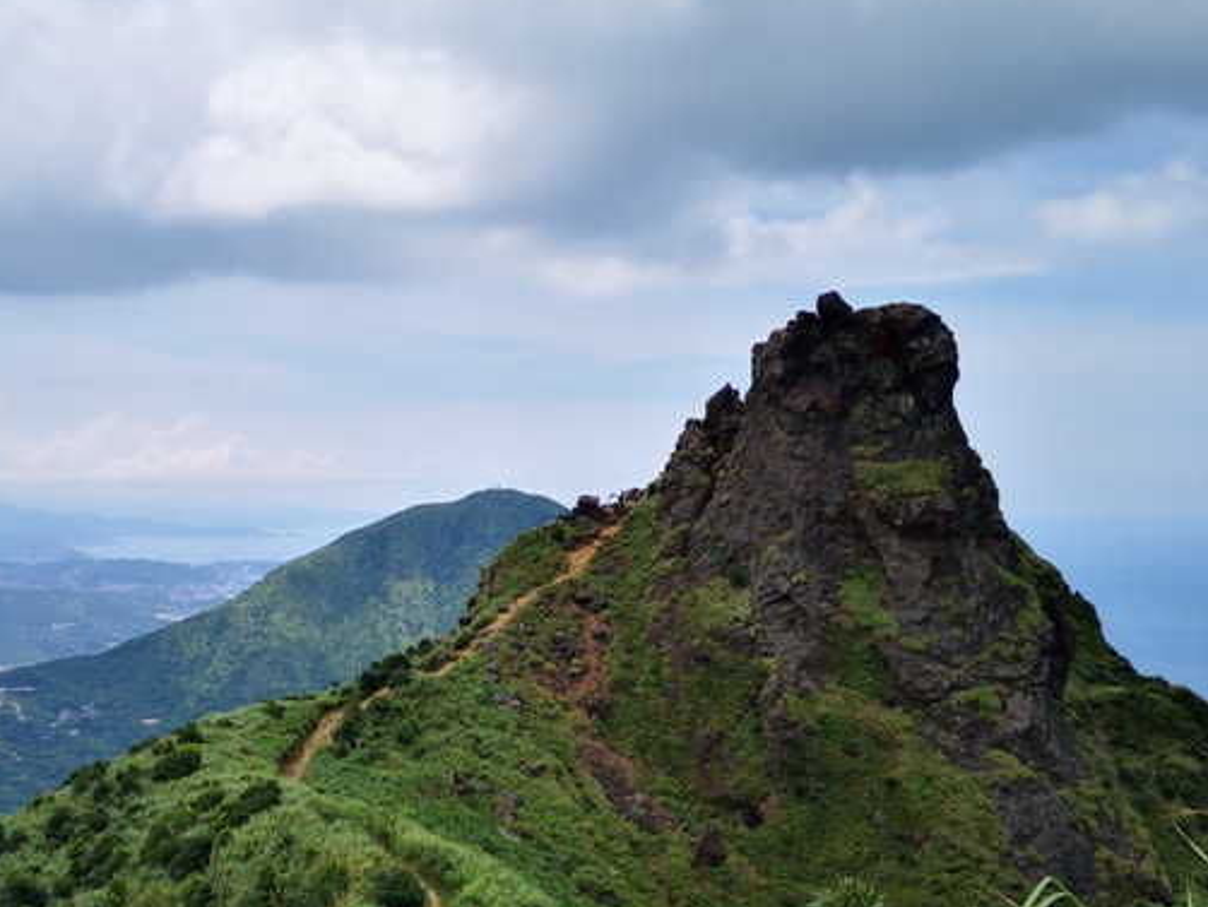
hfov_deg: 43.7
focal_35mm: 43
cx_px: 517
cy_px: 613
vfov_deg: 33.3
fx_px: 1501
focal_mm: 3.95
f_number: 1.8
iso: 50
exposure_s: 1/2353
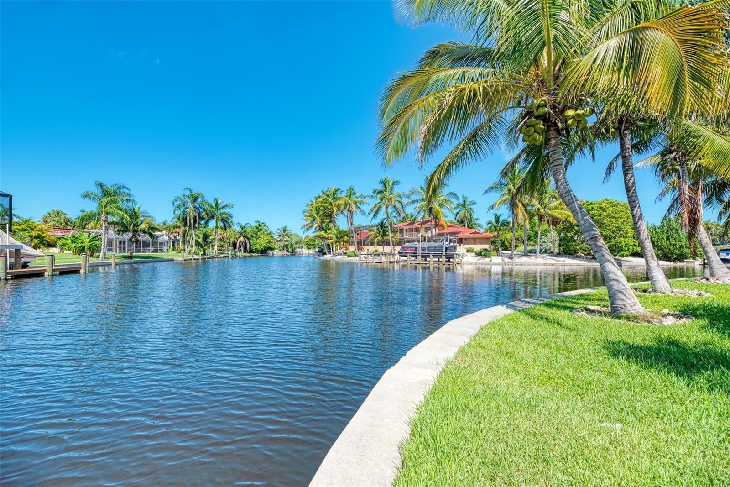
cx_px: 365
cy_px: 244
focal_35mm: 14
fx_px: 284
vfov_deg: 81.2
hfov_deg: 104.2
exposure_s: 1/200
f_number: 7.1
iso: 400
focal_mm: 14
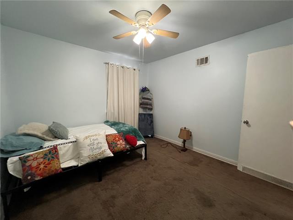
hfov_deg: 106.2
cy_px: 110
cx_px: 146
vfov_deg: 89.9
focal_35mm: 13
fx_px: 110
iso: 400
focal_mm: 1.57
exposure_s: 1/60
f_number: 1.8
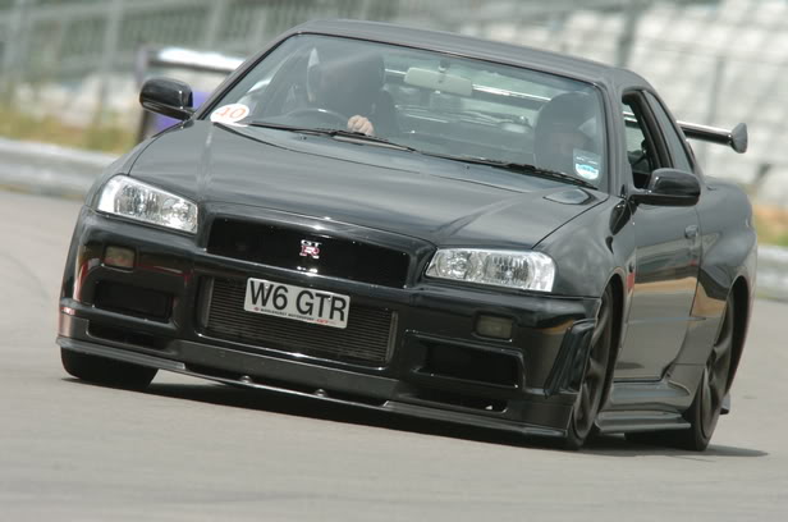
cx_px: 394
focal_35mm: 900
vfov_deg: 1.5
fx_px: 19659
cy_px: 261
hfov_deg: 2.3
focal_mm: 600
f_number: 7.1
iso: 200
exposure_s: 1/400
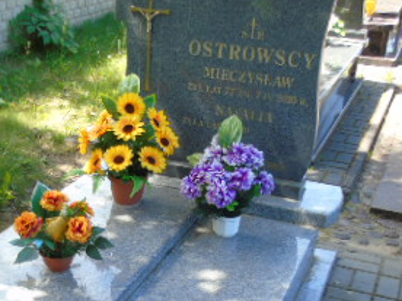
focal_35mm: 58
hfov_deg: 32.9
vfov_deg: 24.4
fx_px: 674
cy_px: 282
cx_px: 134
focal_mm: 4.4
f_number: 3.4
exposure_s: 1/125
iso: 80
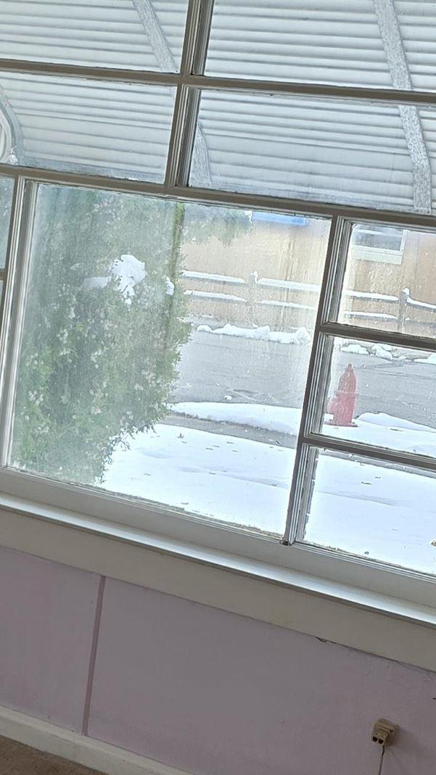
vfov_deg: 29.3
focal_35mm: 72
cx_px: 35
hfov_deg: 16.5
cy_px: 427
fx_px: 1480
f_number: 1.7
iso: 200
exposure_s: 1/120
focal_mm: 6.3
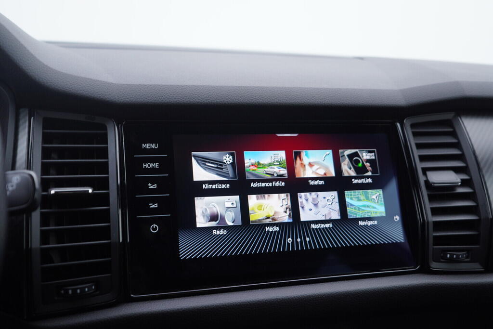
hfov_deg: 53.1
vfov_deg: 36.9
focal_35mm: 36
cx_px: 246
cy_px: 164
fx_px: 493
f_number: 3.2
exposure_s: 1/50
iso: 125
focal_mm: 24
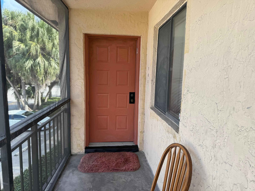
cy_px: 96
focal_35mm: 24
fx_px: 177
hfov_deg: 71.6
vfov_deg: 56.8
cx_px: 128
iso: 80
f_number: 1.78
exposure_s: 1/481
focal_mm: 6.76
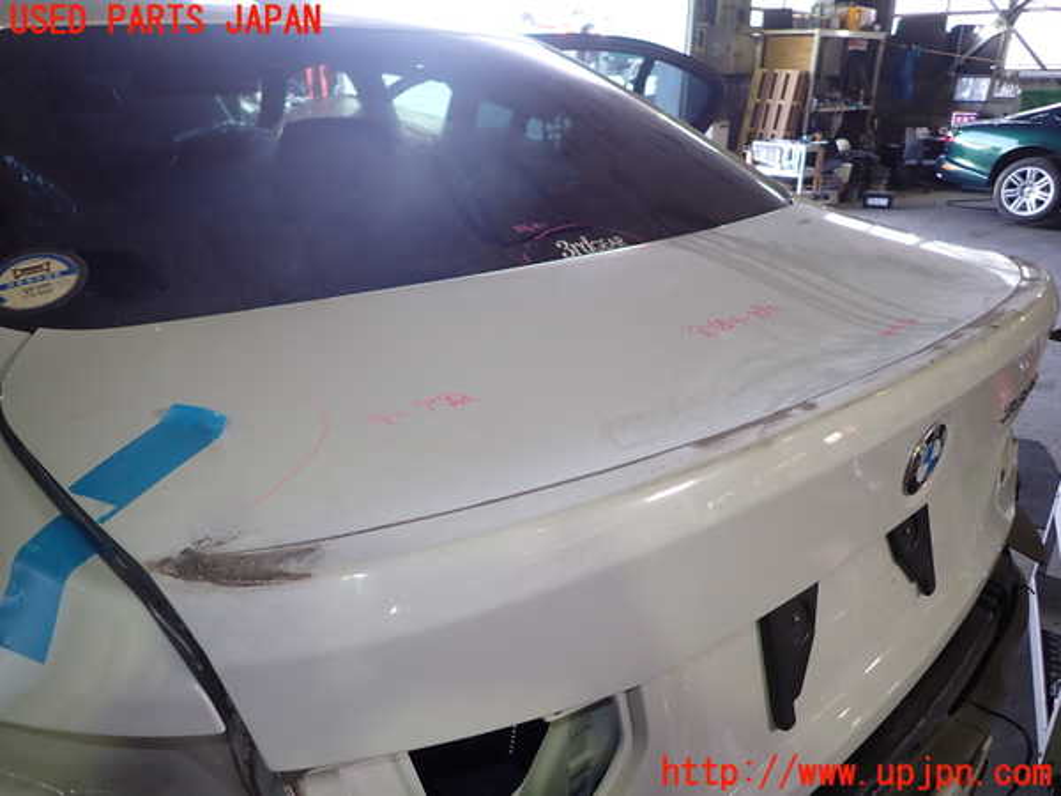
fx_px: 766
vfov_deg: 54.9
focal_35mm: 25
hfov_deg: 69.4
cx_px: 530
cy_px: 398
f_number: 2
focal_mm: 4.5
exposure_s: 1/60
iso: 125
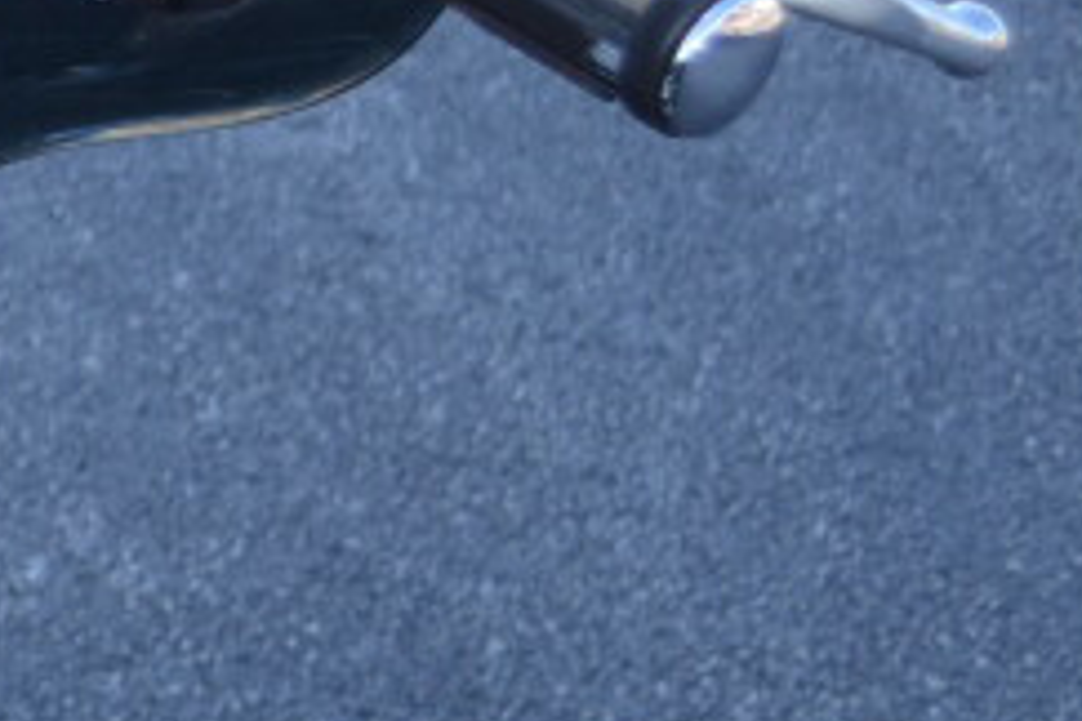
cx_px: -1238
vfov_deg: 6.4
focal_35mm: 214
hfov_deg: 8.9
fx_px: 6445
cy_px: 40
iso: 110
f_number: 4.5
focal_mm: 29
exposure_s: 1/125
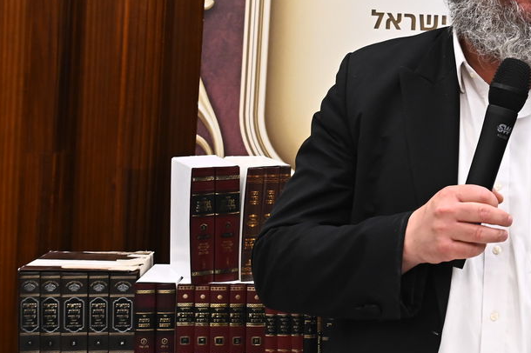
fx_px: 1150
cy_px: 40
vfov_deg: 17.2
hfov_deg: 24.8
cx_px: 529
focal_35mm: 78
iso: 3200
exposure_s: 1/160
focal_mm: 34
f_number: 8
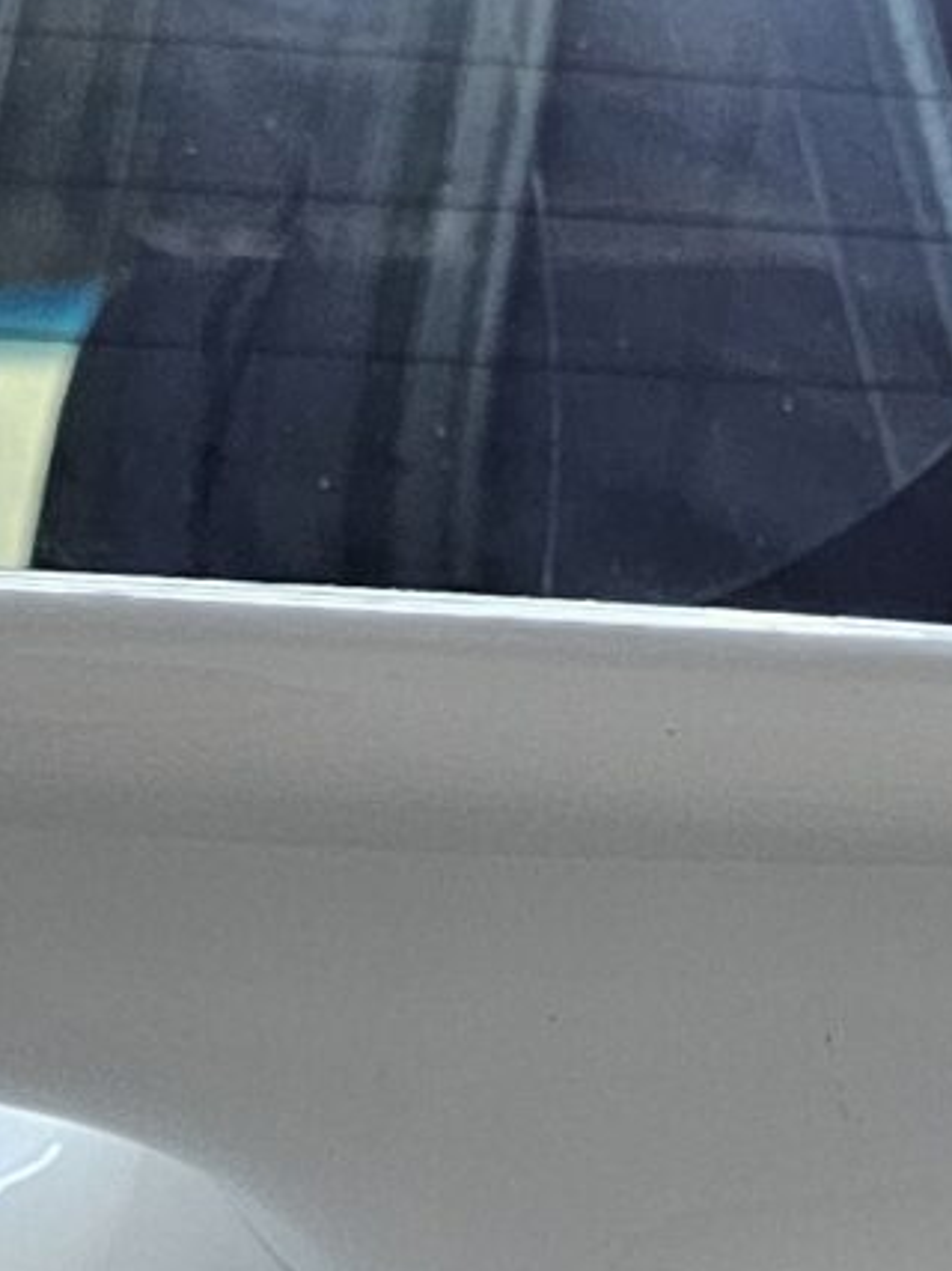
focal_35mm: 138
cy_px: 2399
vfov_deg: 12.8
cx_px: 1038
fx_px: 5063
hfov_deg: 10.6
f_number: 1.7
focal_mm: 6.3
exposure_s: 1/100
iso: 640
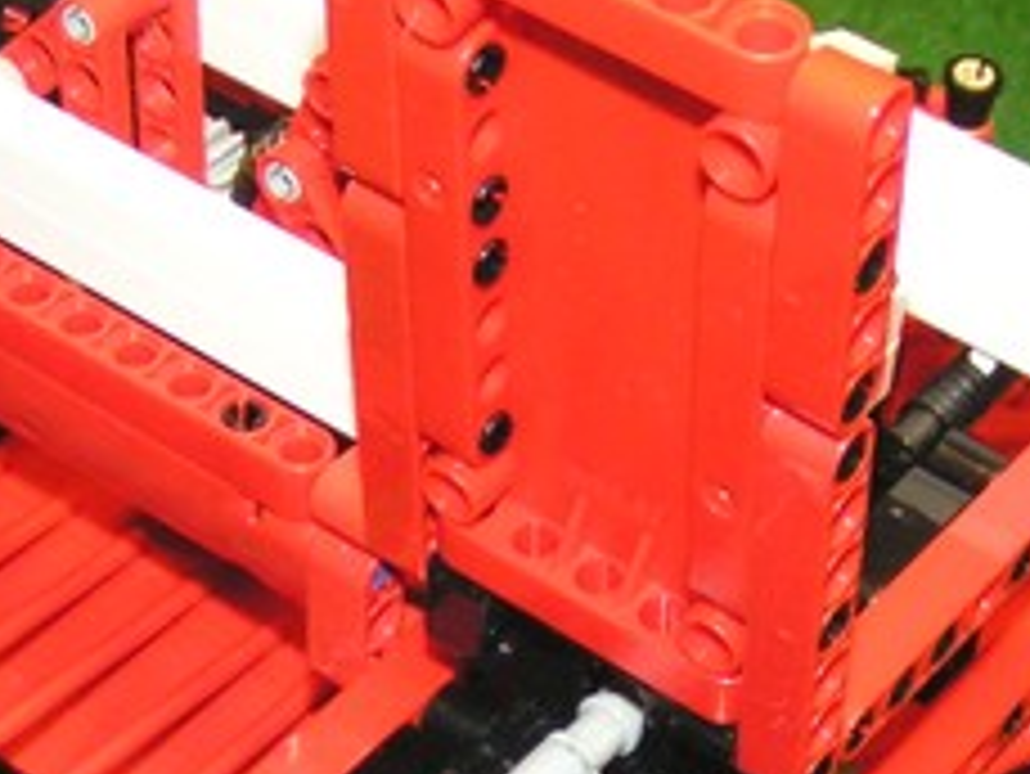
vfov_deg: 13.8
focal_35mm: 106
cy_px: 734
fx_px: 3156
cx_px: 454
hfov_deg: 18.5
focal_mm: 5.8
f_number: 2.8
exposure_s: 1/40
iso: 200
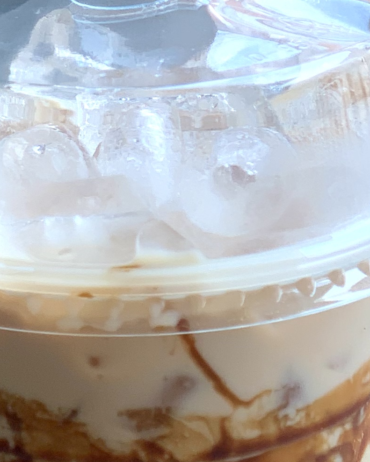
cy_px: 587
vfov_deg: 9.2
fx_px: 2834
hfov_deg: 7.5
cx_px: 140
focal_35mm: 207
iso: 20
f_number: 2.4
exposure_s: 1/122
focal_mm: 6
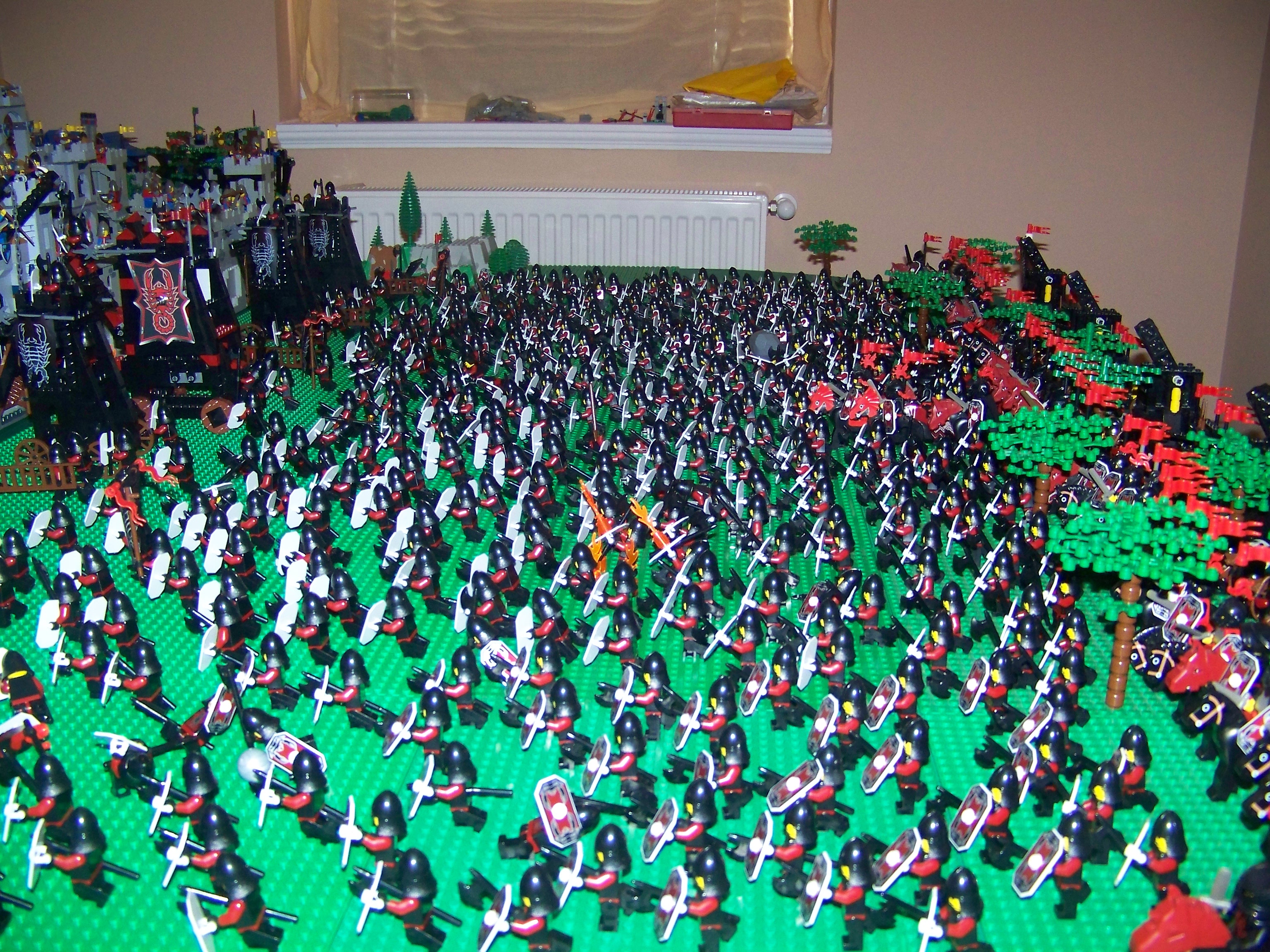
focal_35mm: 36
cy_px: 476
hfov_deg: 51.4
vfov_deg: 39.7
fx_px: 1321
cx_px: 635
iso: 200
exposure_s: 1/30
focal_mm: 5.85
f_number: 2.8
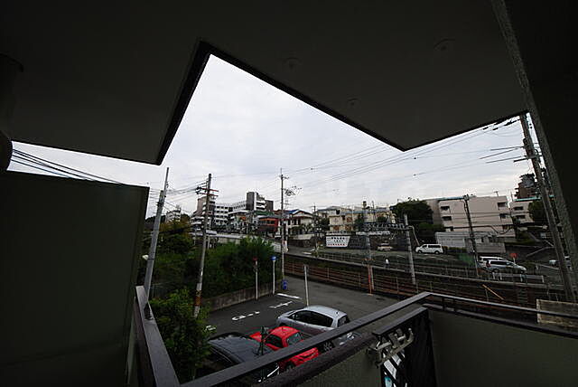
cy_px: 194
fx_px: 193
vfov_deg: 90.1
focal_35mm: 12
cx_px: 289
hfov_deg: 112.6
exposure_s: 1/200
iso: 200
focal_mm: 8
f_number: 10
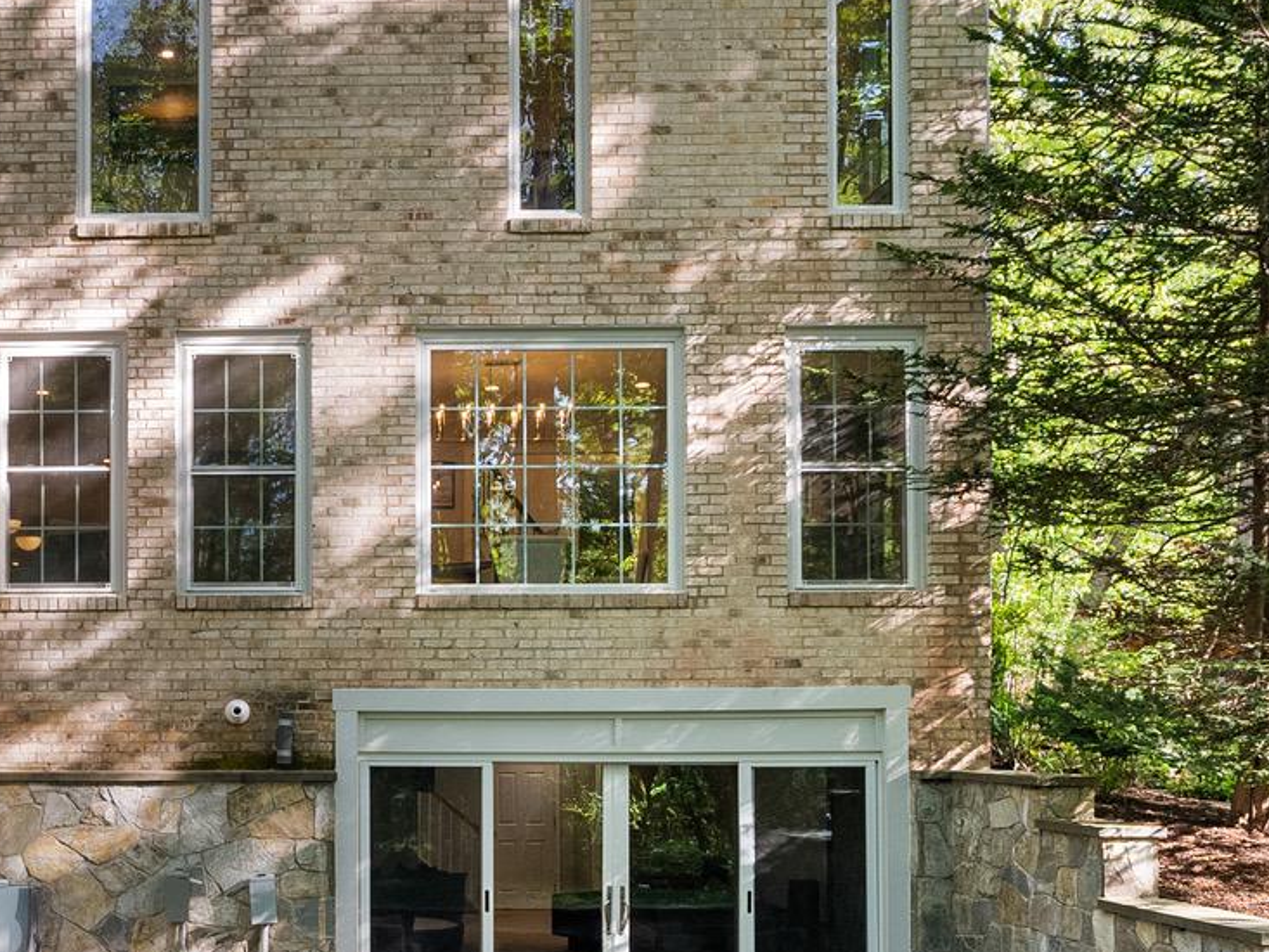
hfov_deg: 41.6
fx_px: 1577
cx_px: 222
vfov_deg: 33.4
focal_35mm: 43
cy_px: 610
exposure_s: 1/100
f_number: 6.3
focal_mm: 16
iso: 320
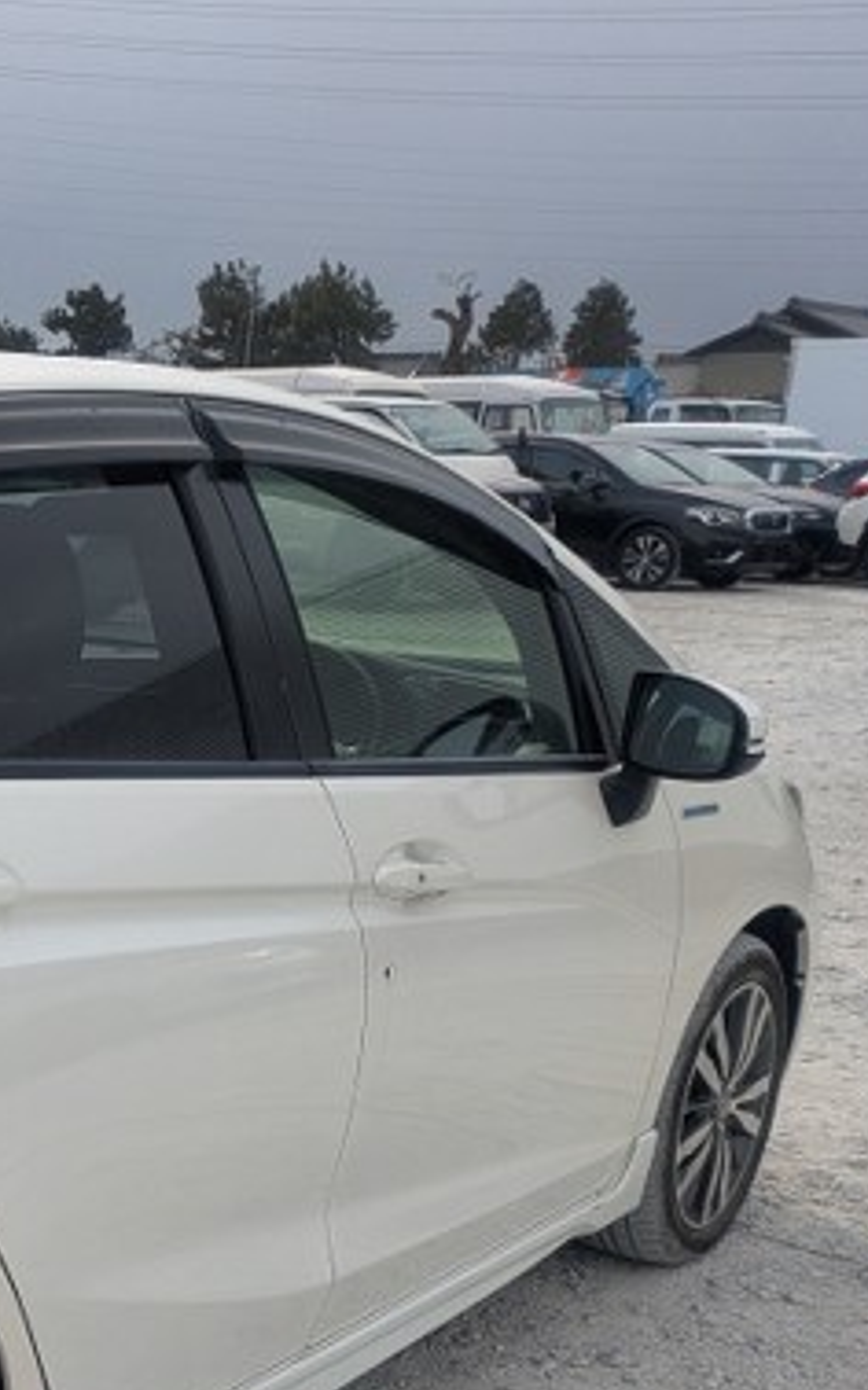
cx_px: -377
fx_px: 2121
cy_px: 1011
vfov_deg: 35.6
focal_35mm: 56
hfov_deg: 20.3
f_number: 1.89
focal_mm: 5.43
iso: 53
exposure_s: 1/1869
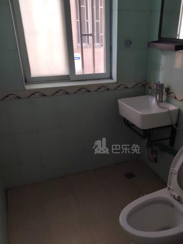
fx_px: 212
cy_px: 146
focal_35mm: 30
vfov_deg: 59.5
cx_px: 116
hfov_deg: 46.3
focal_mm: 5.52
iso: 1250
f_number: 1.9
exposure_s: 1/50
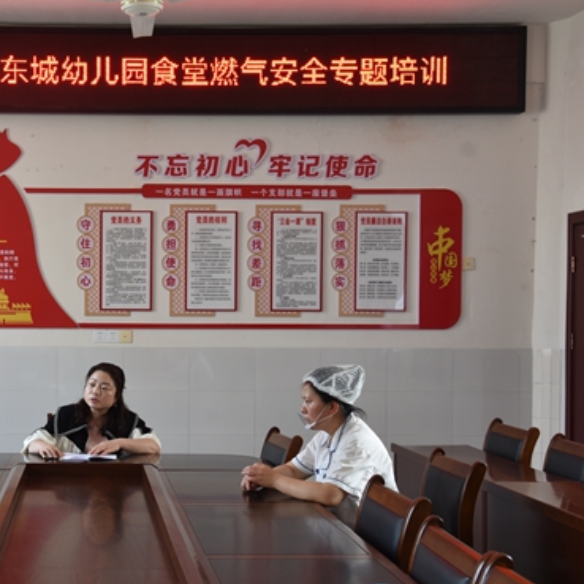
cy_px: 333
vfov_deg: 30.5
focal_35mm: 56
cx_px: 122
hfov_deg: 29.9
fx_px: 1069
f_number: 5
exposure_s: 1/100
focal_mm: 38
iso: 400
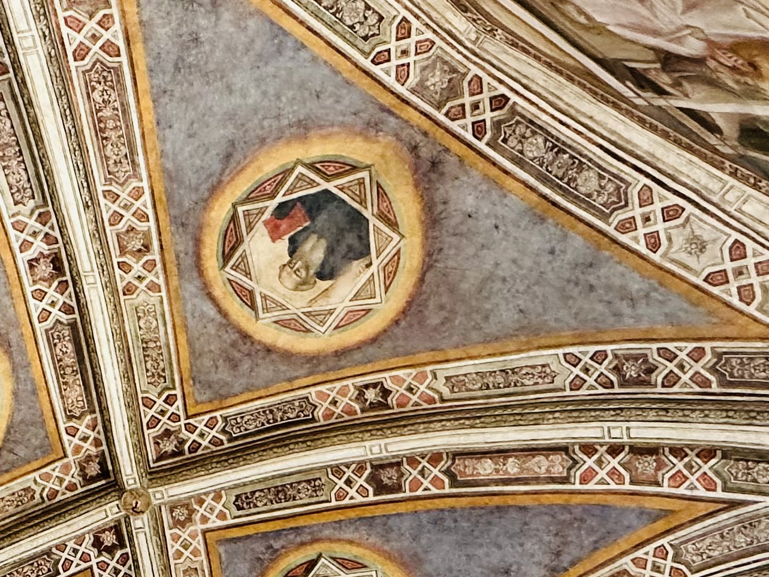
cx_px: 140
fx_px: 977
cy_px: 608
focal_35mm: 44
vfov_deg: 30.0
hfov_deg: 40.9
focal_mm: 2.22
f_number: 2.2
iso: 400
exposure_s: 1/50
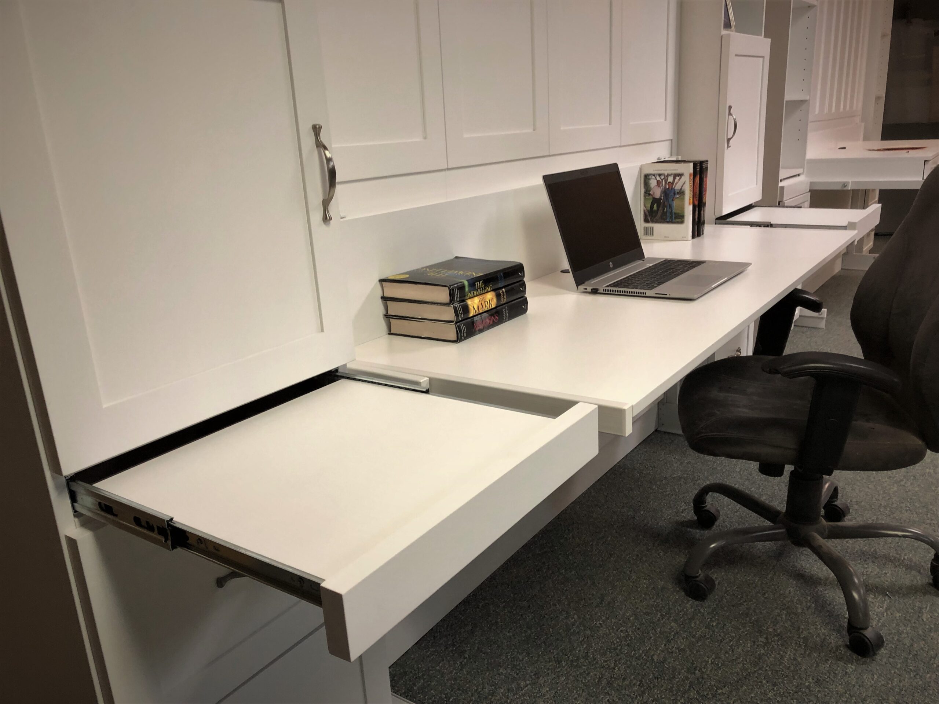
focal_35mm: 28
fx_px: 760
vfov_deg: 49.7
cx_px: 470
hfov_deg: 63.4
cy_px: 352
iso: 40
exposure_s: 1/24
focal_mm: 3.99
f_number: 1.8
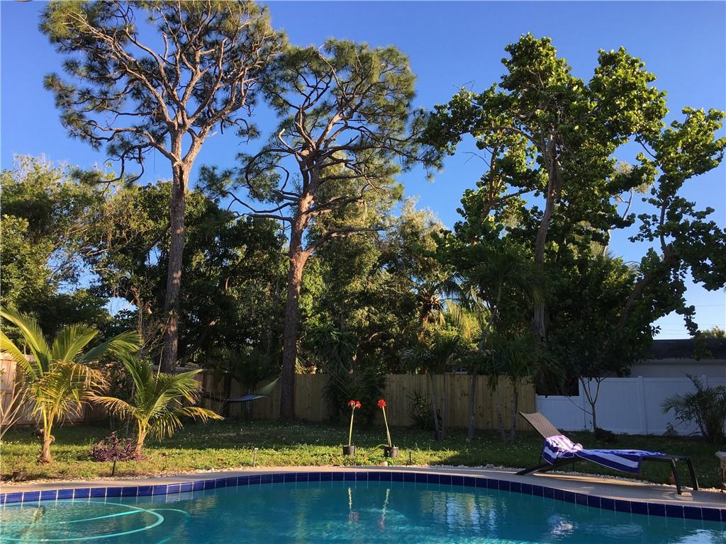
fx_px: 608
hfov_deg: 61.7
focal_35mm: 29
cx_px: 363
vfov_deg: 48.2
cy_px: 272
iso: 25
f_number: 2.2
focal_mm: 4.15
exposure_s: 1/534
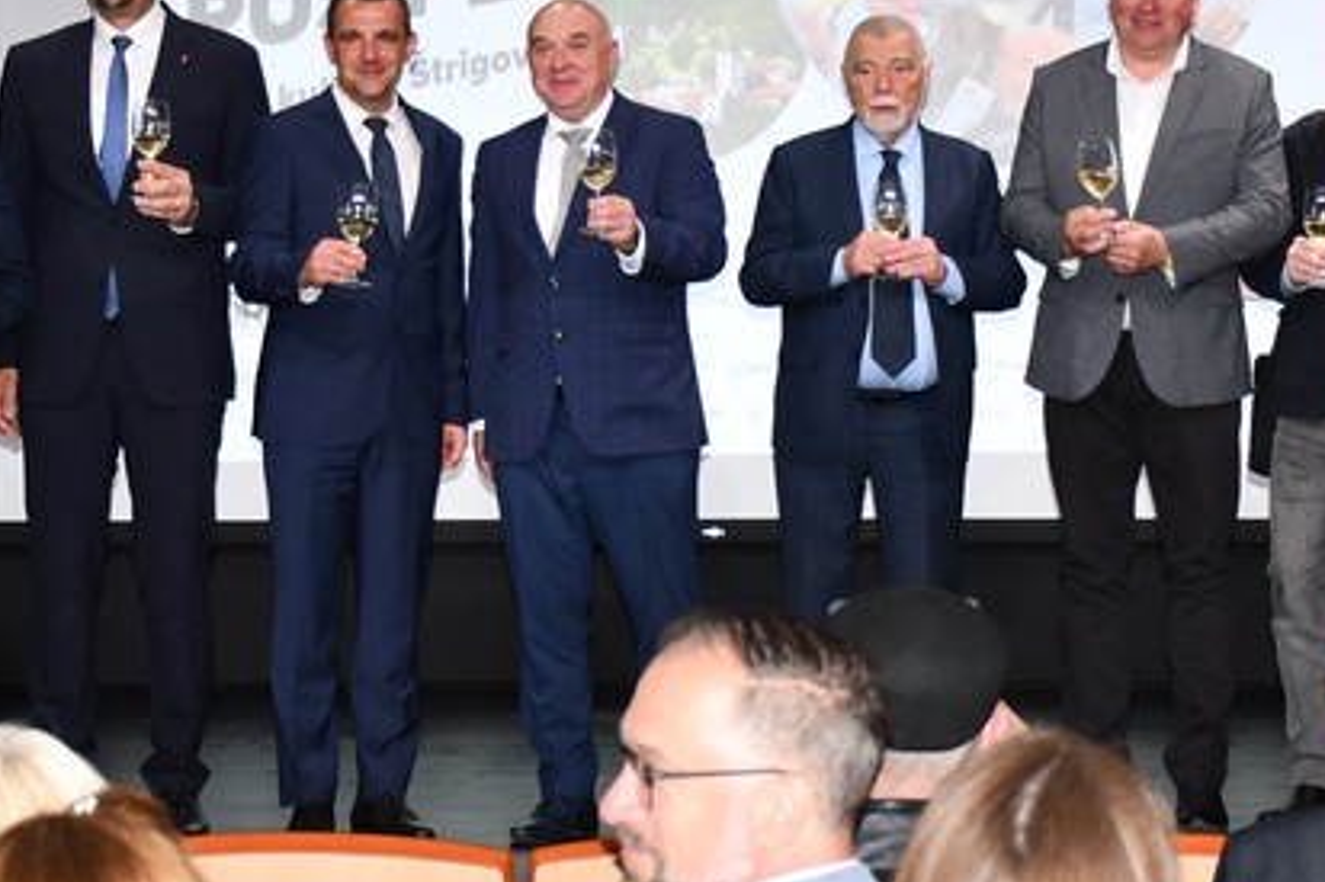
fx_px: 4378
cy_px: 249
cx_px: 690
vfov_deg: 11.5
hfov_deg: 17.2
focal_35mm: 119
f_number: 4
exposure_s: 1/60
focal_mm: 32
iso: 800
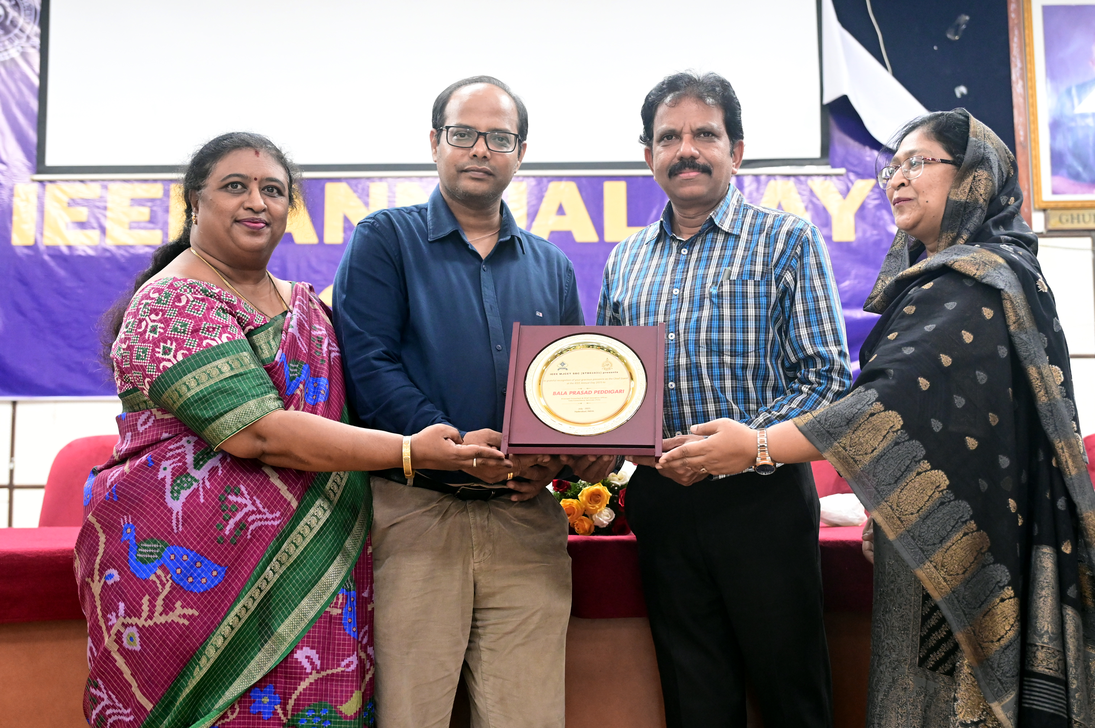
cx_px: 548
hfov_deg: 45.5
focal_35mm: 43
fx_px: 1307
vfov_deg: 31.1
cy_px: 364
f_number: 4
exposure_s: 1/125
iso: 5000
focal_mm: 43
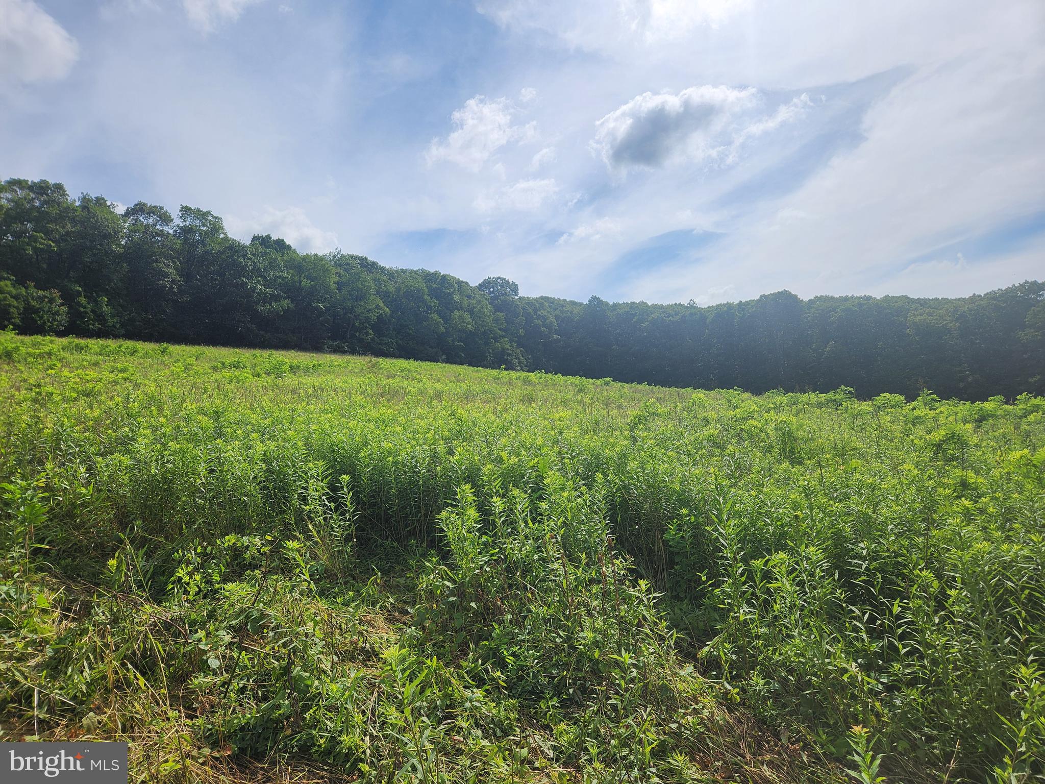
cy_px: 392
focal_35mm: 23
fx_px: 694
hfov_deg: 73.9
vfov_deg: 58.9
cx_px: 522
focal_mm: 5.4
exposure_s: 1/3246
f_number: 1.8
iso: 20
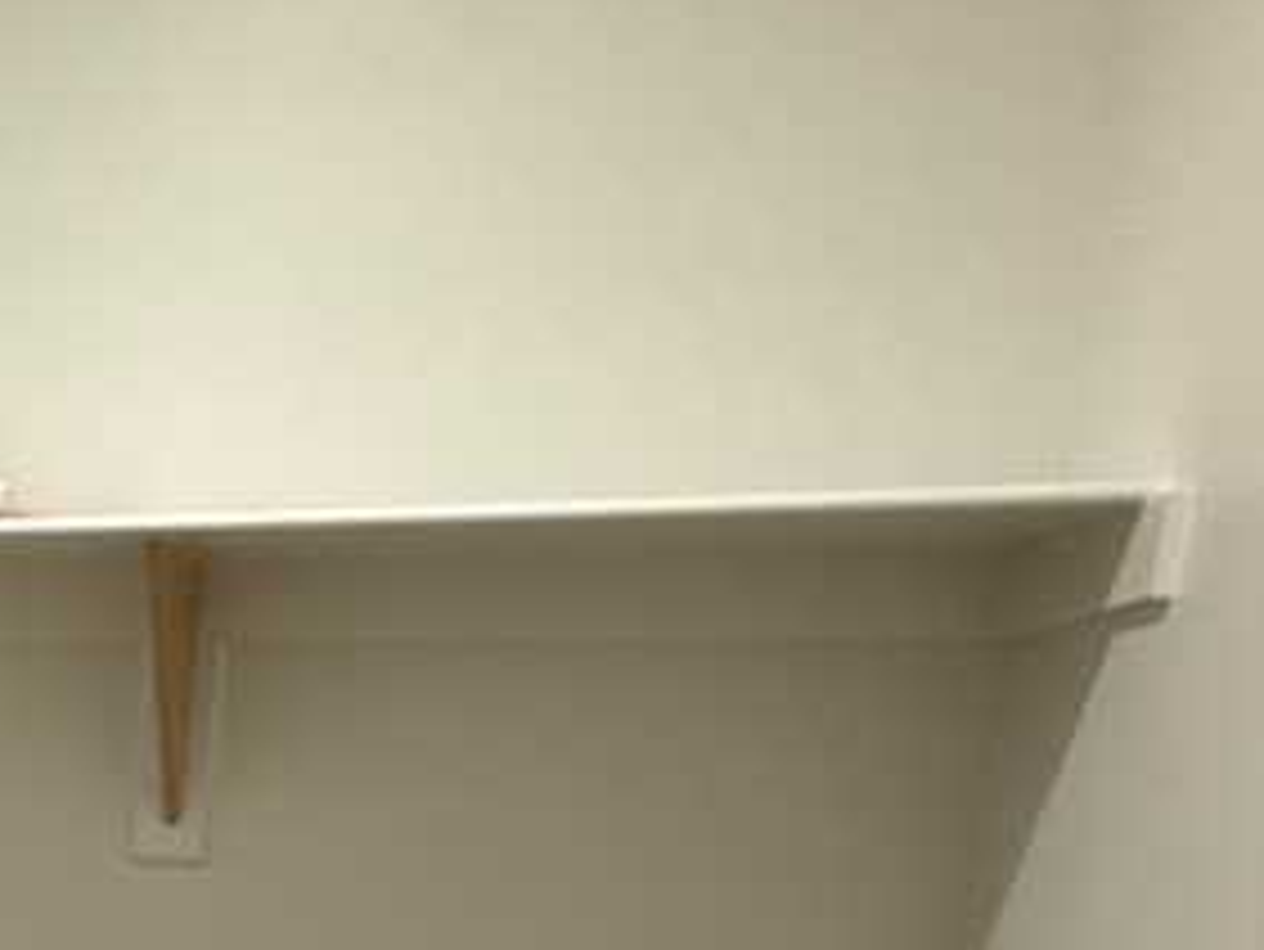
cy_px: 1171
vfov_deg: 25.4
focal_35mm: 51
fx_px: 1863
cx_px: -364
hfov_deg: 30.1
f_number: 2.2
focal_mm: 2.22
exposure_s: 1/120
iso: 320
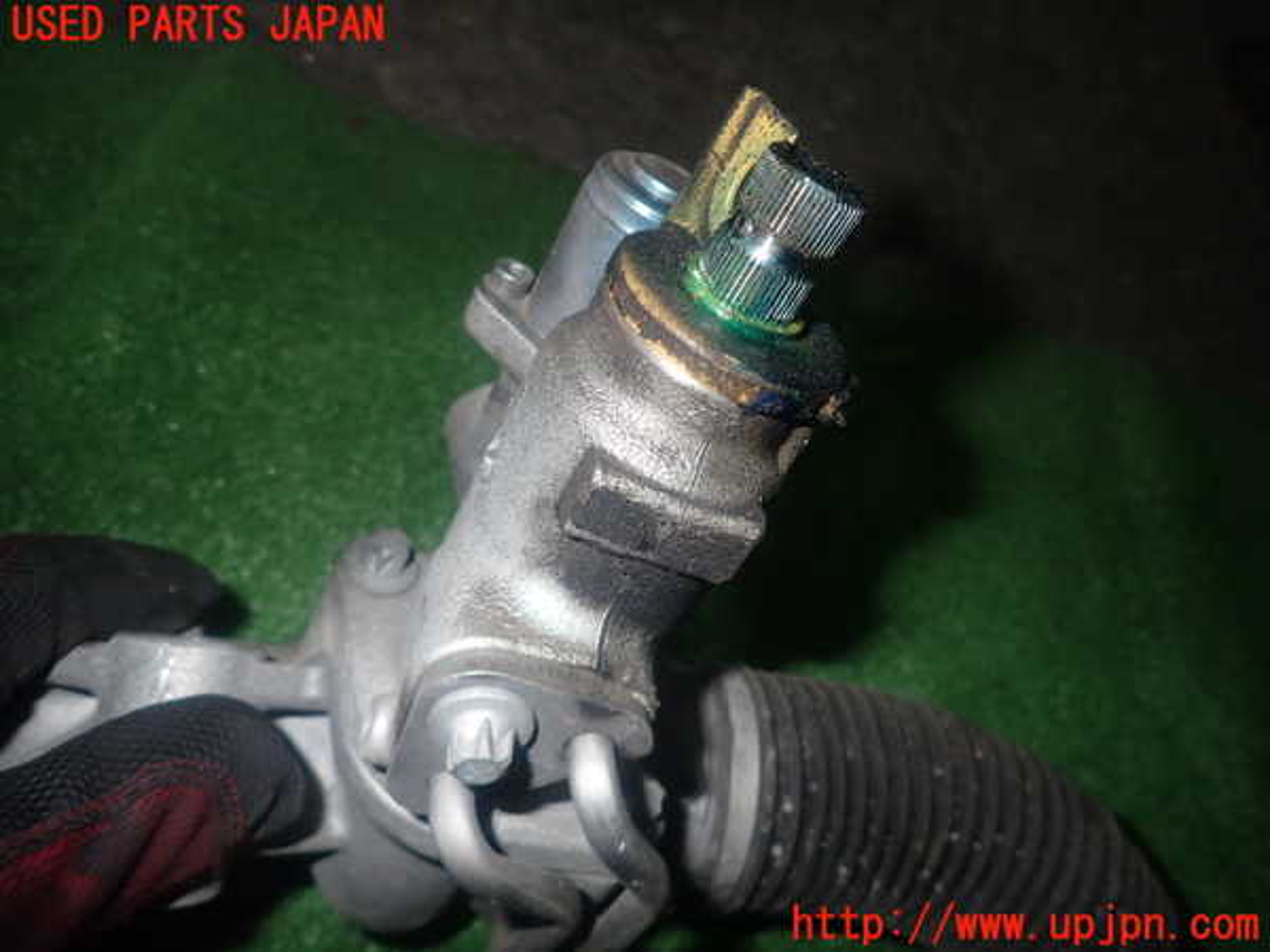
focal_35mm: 25
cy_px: 476
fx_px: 917
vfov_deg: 54.9
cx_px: 635
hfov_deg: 69.4
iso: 200
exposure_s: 1/30
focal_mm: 4.5
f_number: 5.6
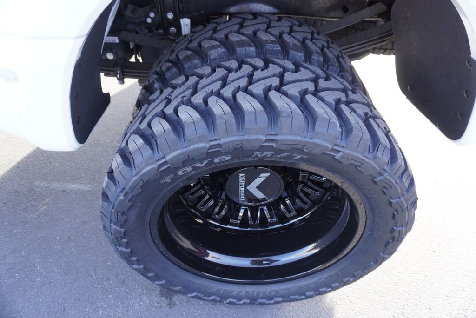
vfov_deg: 53.2
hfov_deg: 73.7
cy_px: 159
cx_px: 238
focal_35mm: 24
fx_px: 317
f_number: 4
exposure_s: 1/60
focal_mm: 16
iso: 200
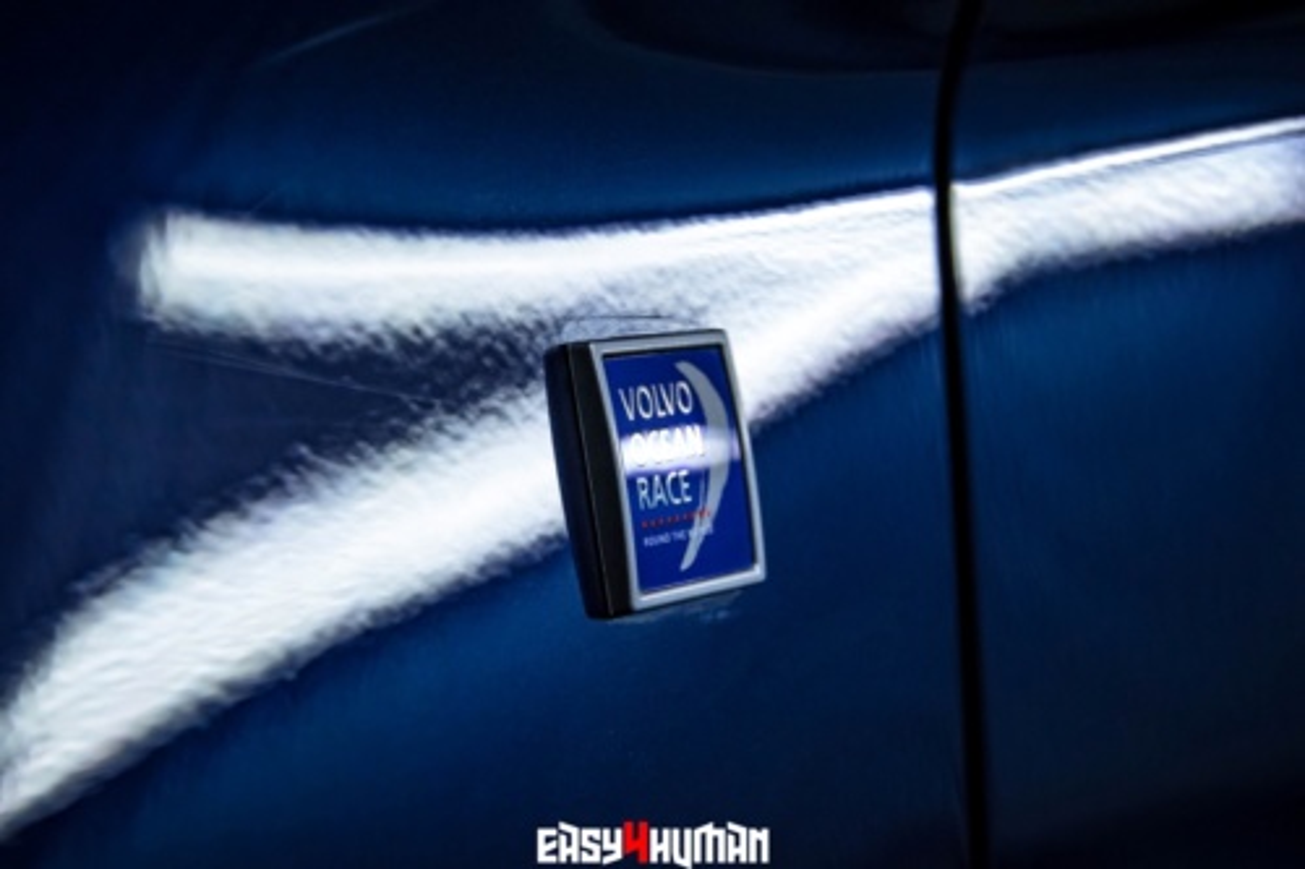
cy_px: 434
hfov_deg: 23.4
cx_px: 652
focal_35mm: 87
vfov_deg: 15.7
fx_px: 3153
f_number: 5
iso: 2000
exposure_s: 1/125
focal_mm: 58
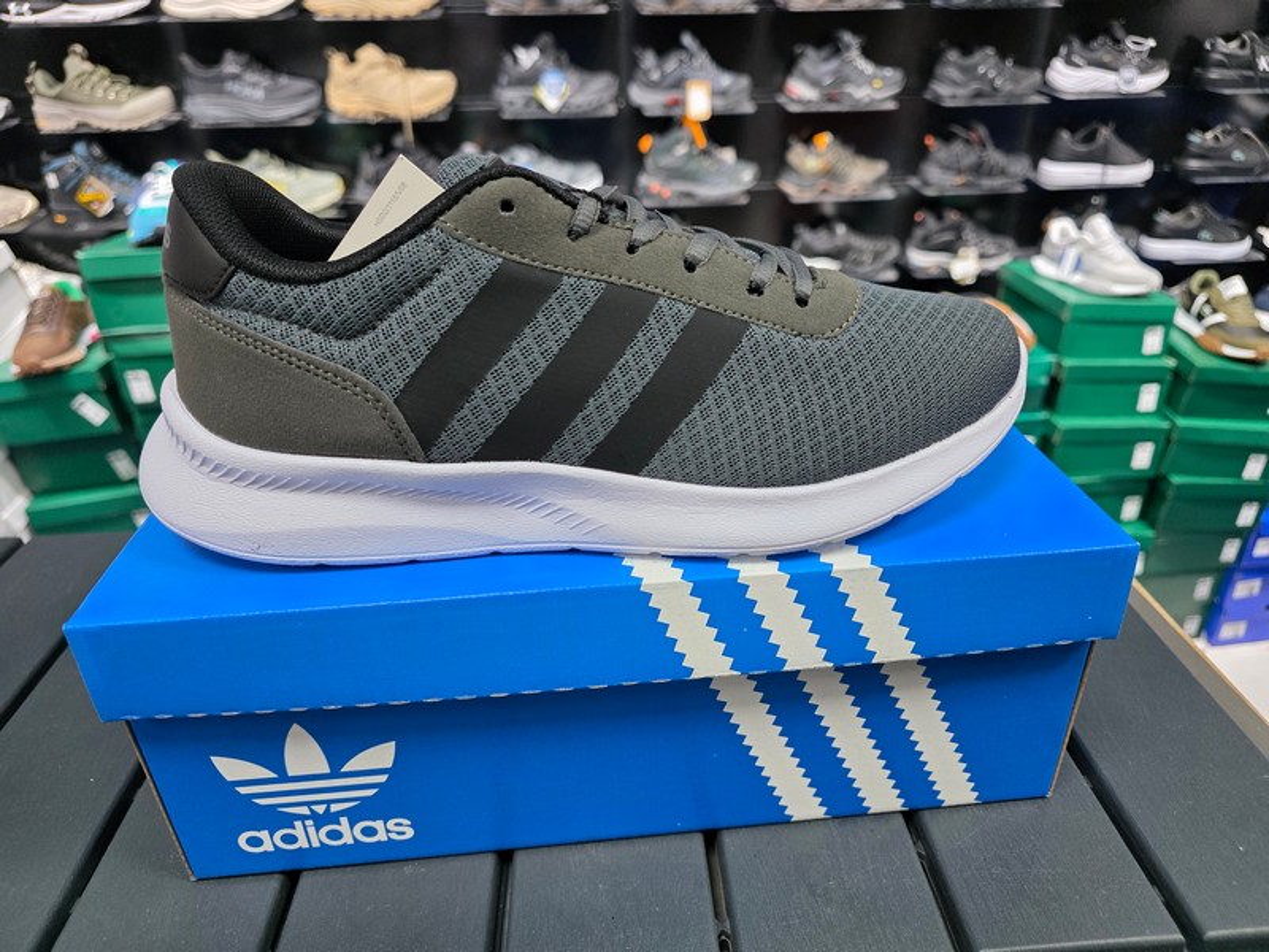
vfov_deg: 58.9
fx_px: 843
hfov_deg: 73.9
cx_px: 634
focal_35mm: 23
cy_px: 476
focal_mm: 6.3
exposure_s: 1/100
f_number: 1.7
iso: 160
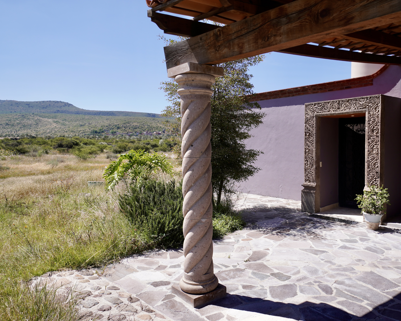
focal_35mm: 30
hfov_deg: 59.1
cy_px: 158
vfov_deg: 49.1
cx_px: 235
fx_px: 351
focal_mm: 17
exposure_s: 1/320
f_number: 5.6
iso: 100
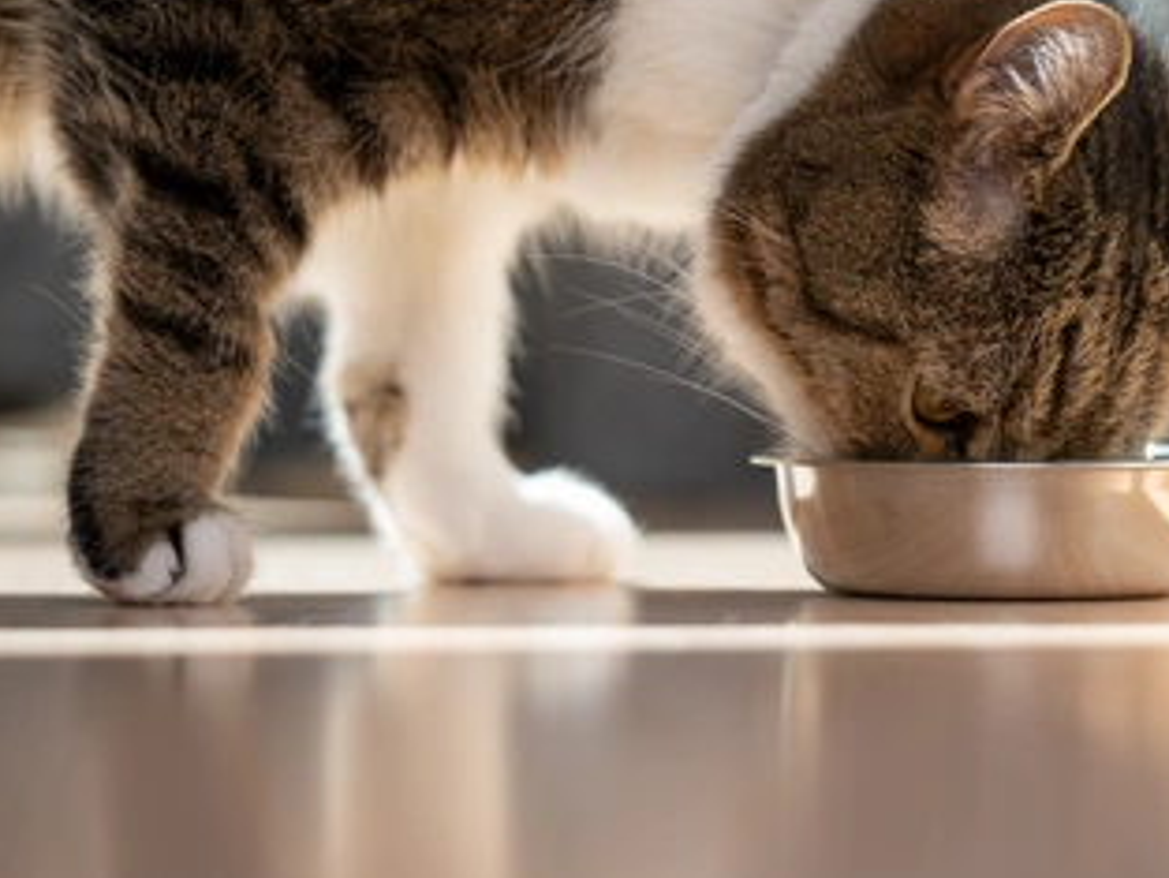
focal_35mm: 257
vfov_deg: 5.8
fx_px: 8682
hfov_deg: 7.7
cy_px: 198
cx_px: 745
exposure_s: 1/320
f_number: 2.8
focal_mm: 118
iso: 100
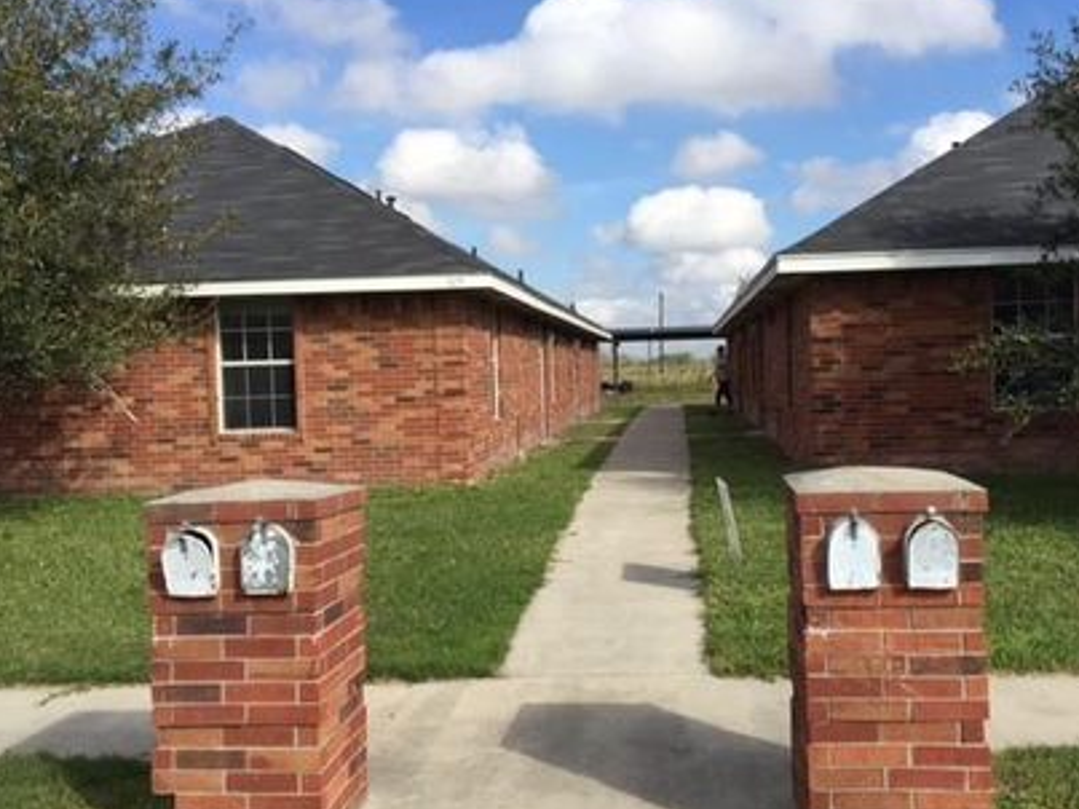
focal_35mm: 36
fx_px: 1122
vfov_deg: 39.6
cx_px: 610
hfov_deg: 51.2
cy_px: 422
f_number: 2.2
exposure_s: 1/2083
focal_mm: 4.15
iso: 32
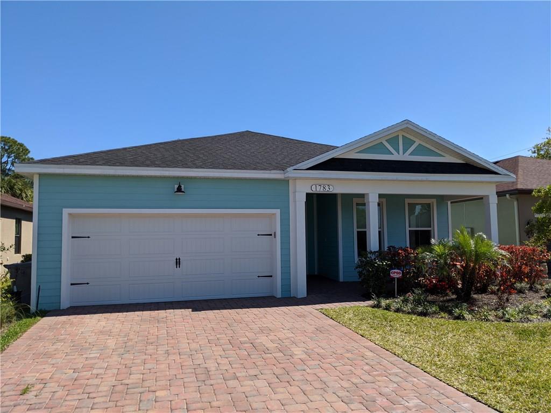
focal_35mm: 27
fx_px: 430
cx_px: 276
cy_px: 206
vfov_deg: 51.4
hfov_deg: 65.3
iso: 56
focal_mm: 4.38
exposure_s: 1/2933
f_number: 1.73
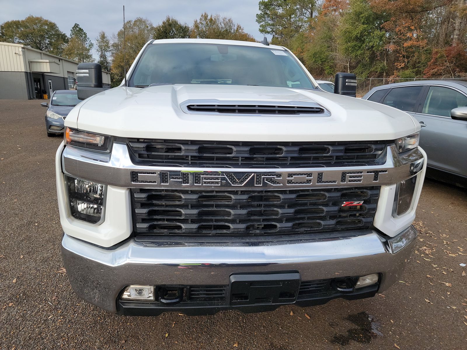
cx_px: 234
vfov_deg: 56.8
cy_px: 175
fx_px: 324
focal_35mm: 24
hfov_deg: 71.6
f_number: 1.8
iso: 50
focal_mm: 6.7
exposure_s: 1/245
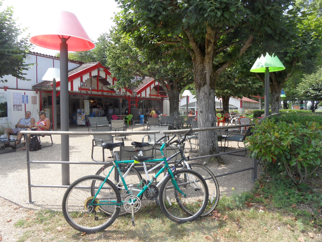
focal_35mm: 24
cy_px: 121
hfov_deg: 71.6
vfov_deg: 56.8
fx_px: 223
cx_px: 161
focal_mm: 3.9
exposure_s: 1/180
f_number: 4.6
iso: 80
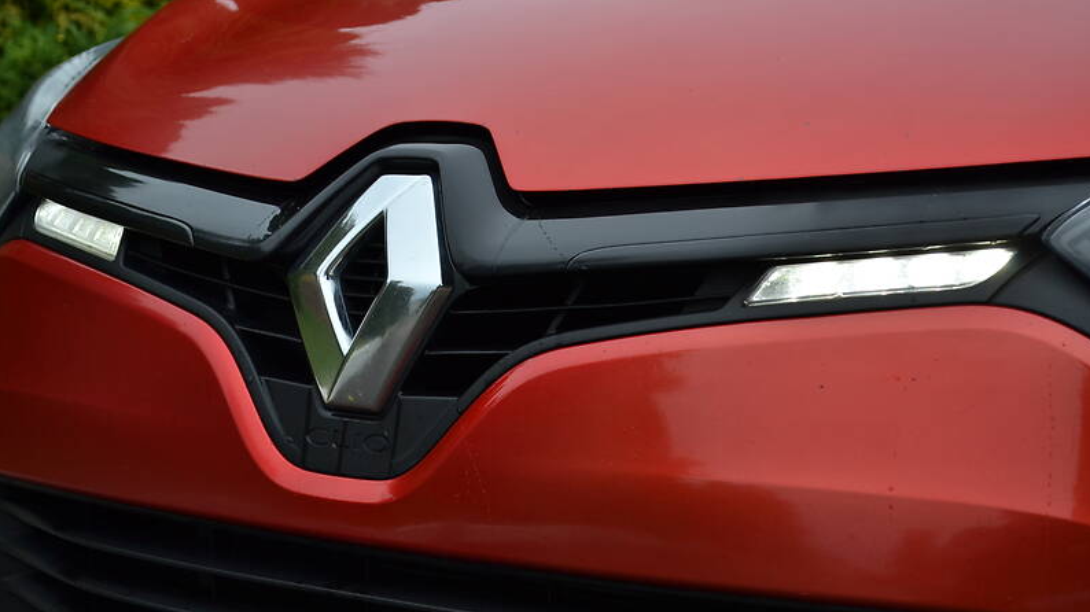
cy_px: 266
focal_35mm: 76
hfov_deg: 27.9
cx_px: 546
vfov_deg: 15.9
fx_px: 2196
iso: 200
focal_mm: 48
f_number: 5.3
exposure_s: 1/160
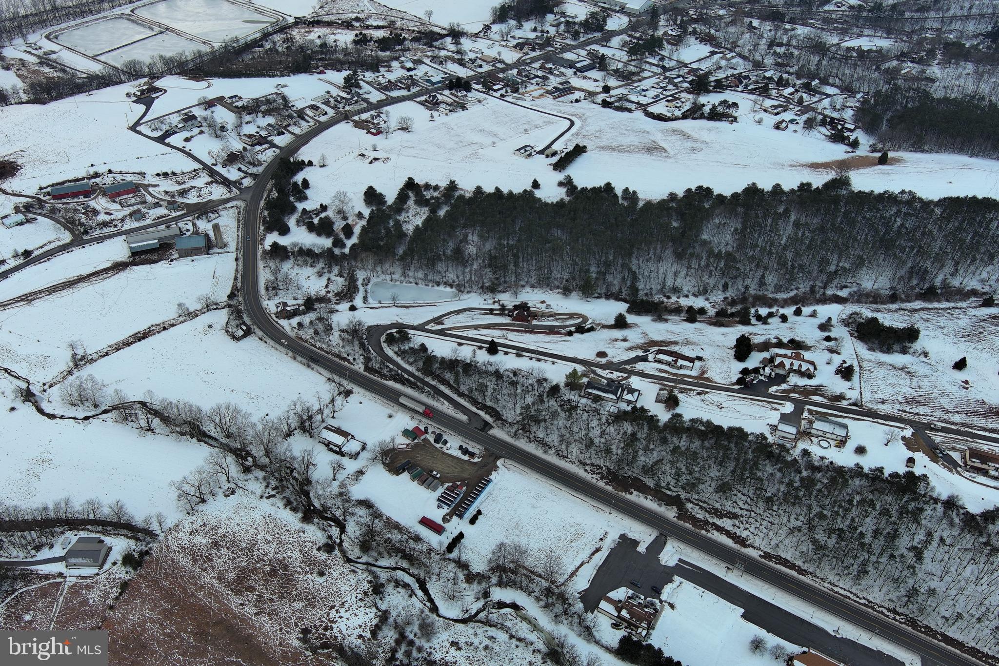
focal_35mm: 29
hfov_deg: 63.7
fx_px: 805
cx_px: 500
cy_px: 333
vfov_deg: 45.0
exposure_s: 1/397
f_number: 2.8
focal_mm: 10.57
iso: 100
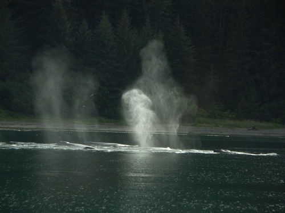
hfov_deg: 9.9
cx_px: 142
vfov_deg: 7.4
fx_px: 1647
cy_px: 106
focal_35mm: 200
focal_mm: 50.69
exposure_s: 1/1250
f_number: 3.5
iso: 100
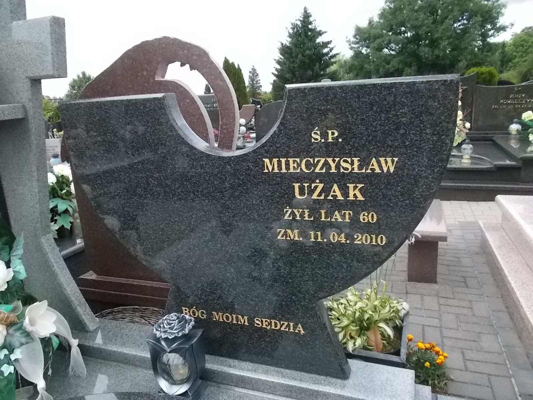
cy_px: 200
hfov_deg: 67.3
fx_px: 400
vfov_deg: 53.1
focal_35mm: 26
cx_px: 266
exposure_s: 1/320
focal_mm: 4.6
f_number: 8
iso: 400
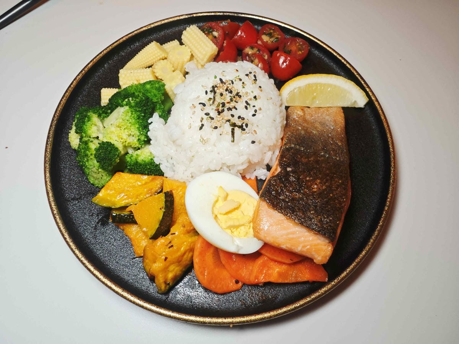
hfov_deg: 73.9
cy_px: 172
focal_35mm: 23
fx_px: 305
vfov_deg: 58.9
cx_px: 230
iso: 64
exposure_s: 1/60
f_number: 1.8
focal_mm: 2.03
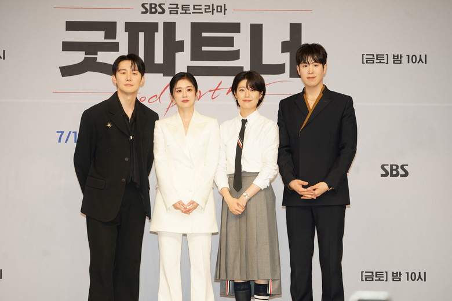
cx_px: 226
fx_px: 1740
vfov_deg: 9.9
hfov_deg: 14.8
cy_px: 150
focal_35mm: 139
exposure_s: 1/250
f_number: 5.6
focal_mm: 138.6
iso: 1000
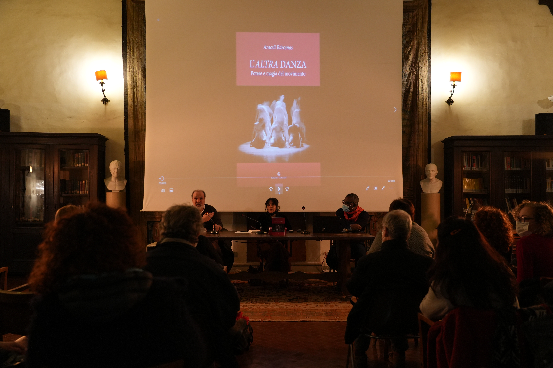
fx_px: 522
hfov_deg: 55.8
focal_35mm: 34
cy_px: 184
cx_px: 276
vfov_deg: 38.9
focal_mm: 34
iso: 2500
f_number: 4
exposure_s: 1/40
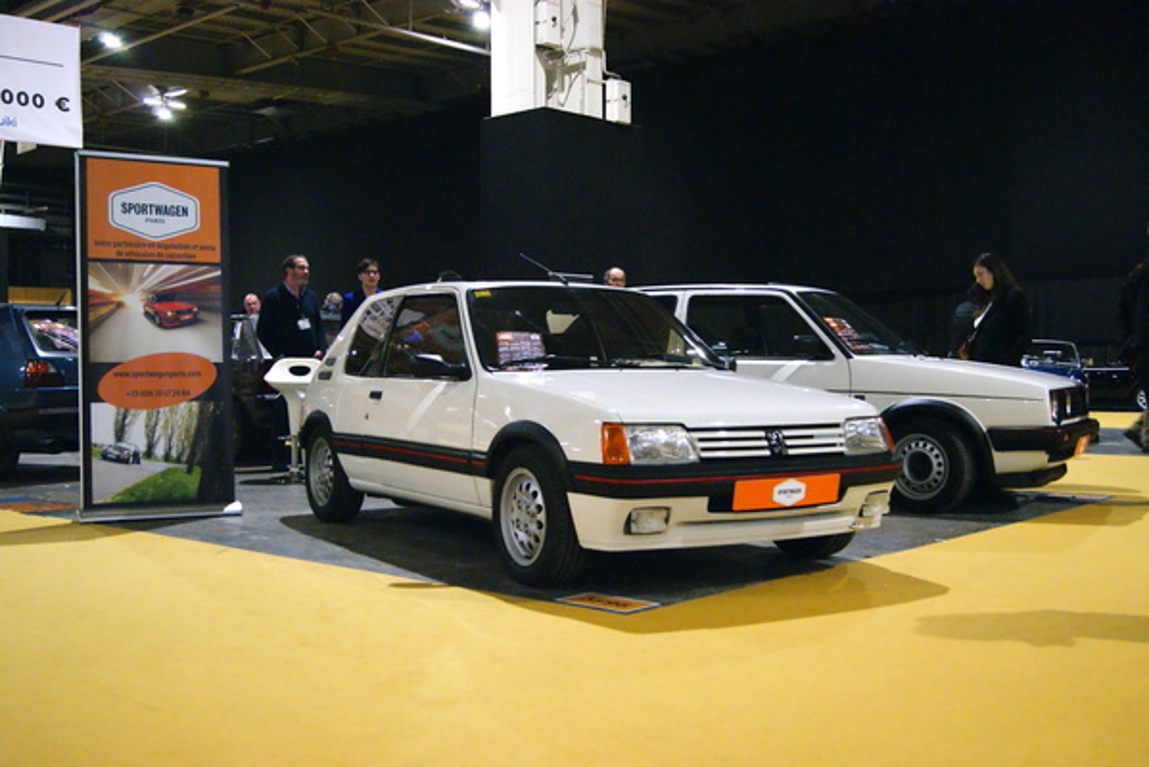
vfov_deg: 34.2
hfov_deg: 49.5
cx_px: 574
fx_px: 1245
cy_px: 384
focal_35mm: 39
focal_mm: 26
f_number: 4
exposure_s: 1/40
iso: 1600
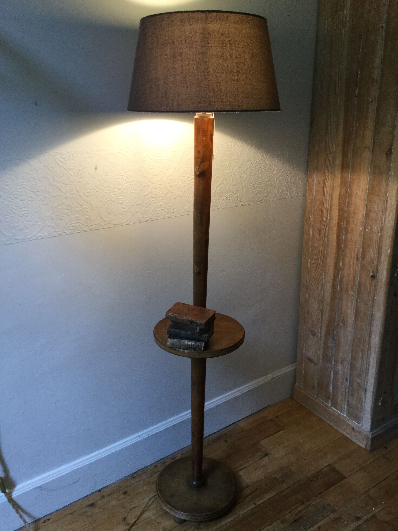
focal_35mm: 31
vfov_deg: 58.4
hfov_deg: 45.4
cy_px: 266
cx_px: 199
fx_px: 475
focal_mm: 3.3
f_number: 2.4
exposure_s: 1/33
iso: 64
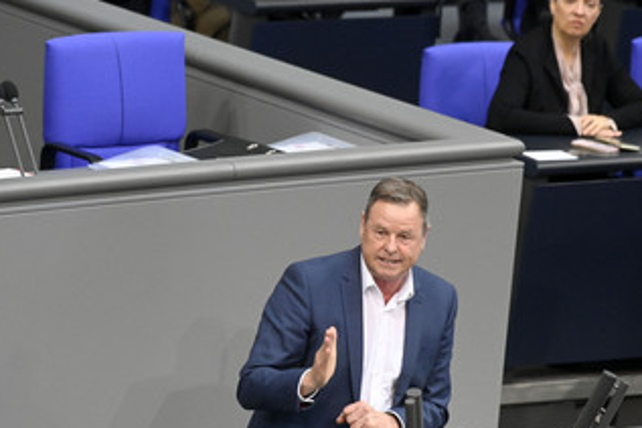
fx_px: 6078
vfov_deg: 4.0
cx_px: 204
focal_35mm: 341
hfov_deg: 6.0
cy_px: 254
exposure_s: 1/500
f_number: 5.6
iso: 10000
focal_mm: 240
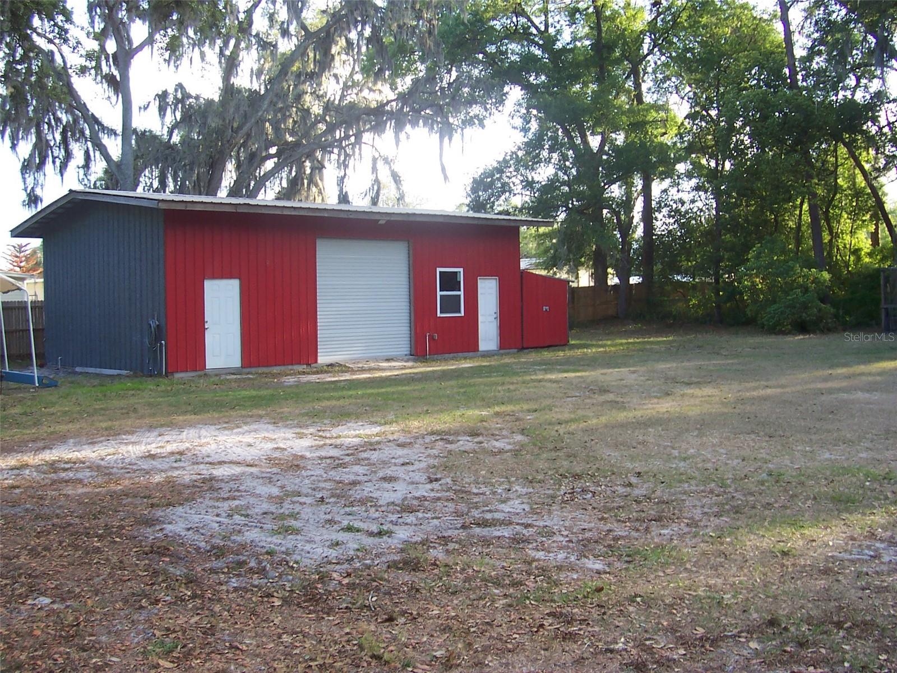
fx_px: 959
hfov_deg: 50.1
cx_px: 448
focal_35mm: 37
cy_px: 336
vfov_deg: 38.7
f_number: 2.8
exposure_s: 1/125
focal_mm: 5.6
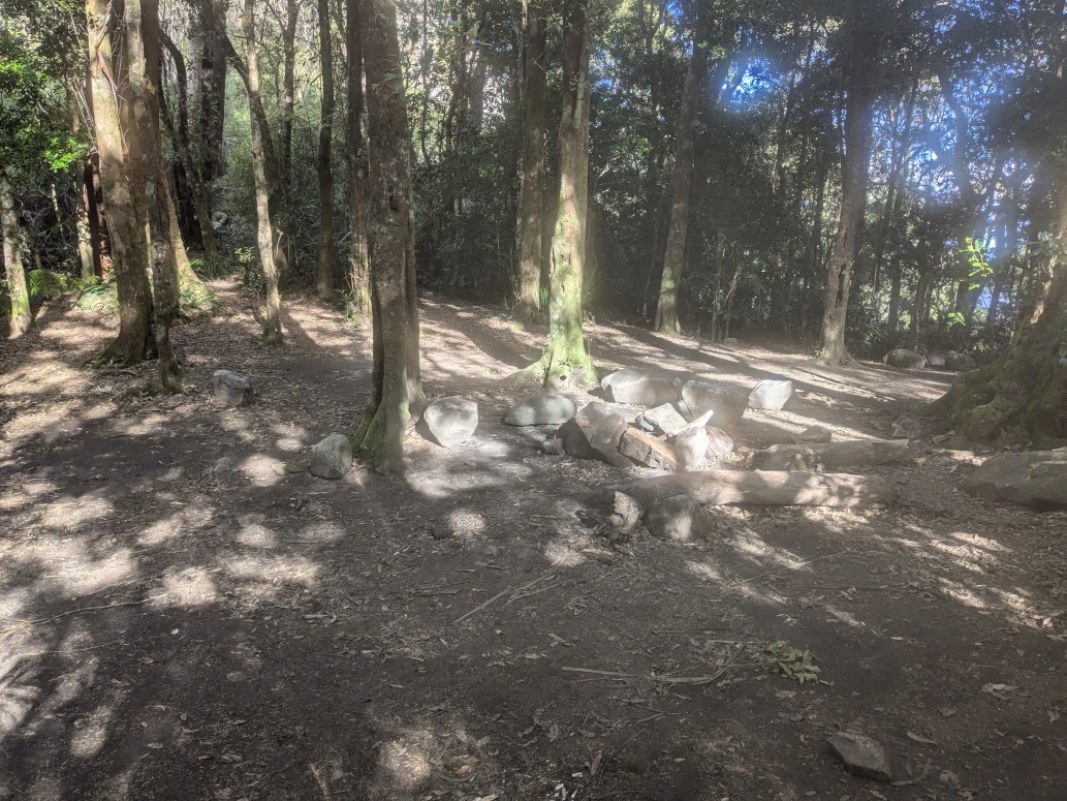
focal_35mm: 27
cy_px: 400
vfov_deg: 51.4
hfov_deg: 65.3
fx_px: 832
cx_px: 534
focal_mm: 4.38
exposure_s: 1/360
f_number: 1.73
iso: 54
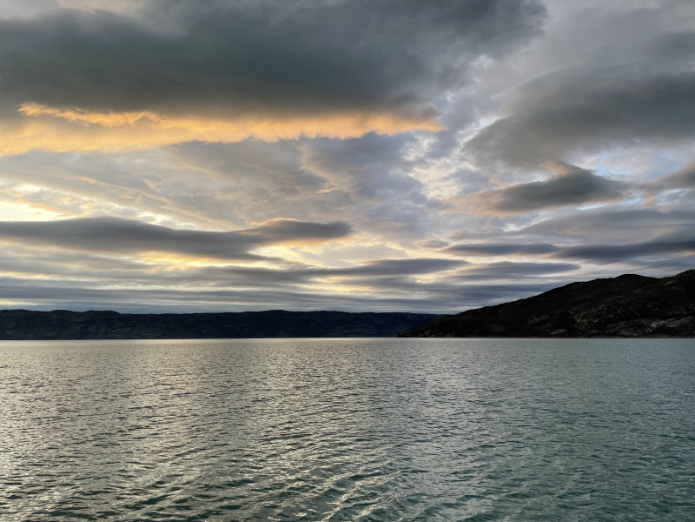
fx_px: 522
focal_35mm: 26
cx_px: 348
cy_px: 261
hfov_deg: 67.3
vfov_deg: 53.1
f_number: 1.6
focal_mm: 4.2
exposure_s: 1/504
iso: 32
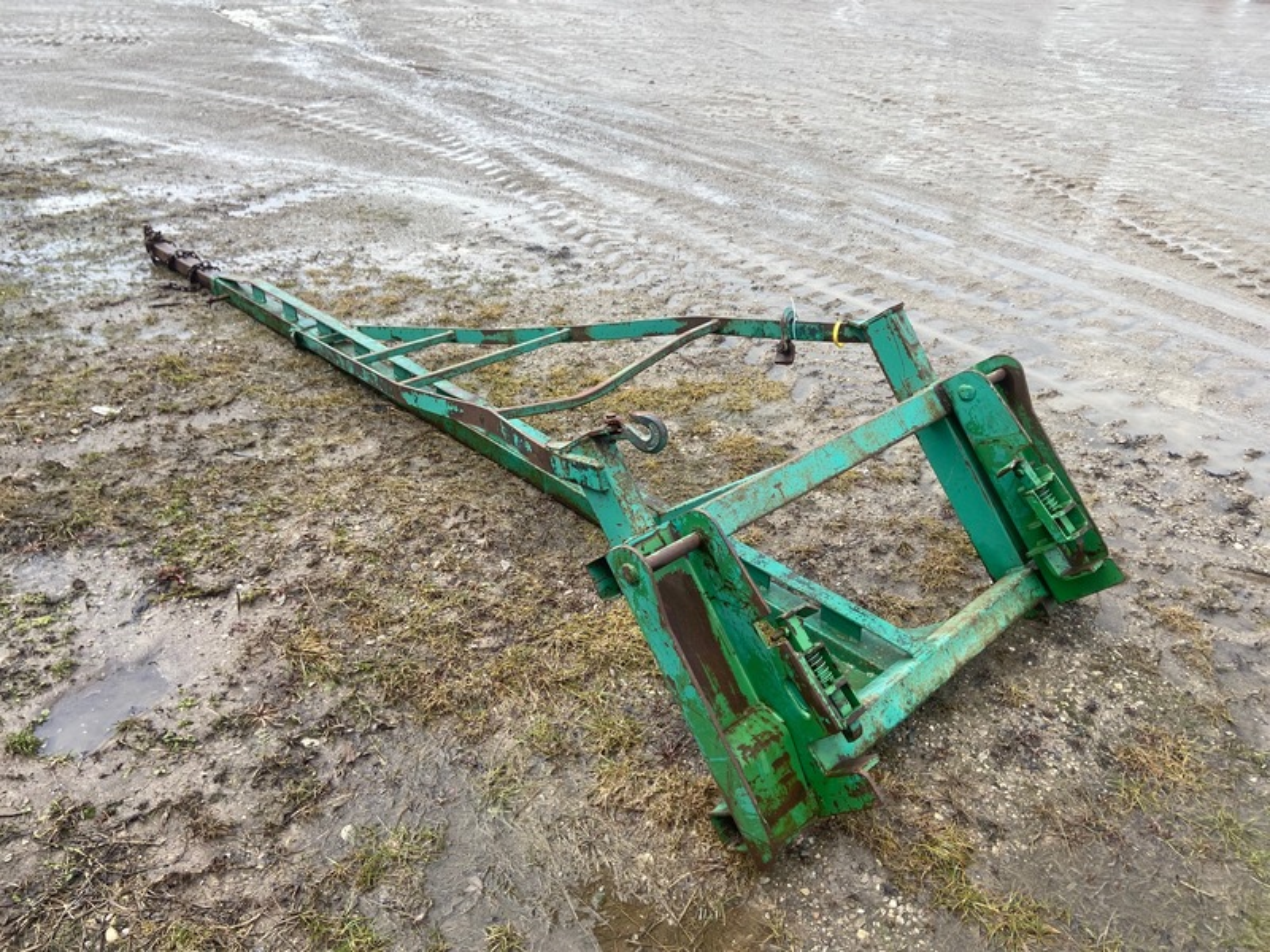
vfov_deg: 53.1
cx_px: 635
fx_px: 954
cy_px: 476
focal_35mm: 26
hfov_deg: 67.3
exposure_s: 1/782
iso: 32
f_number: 1.8
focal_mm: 4.25
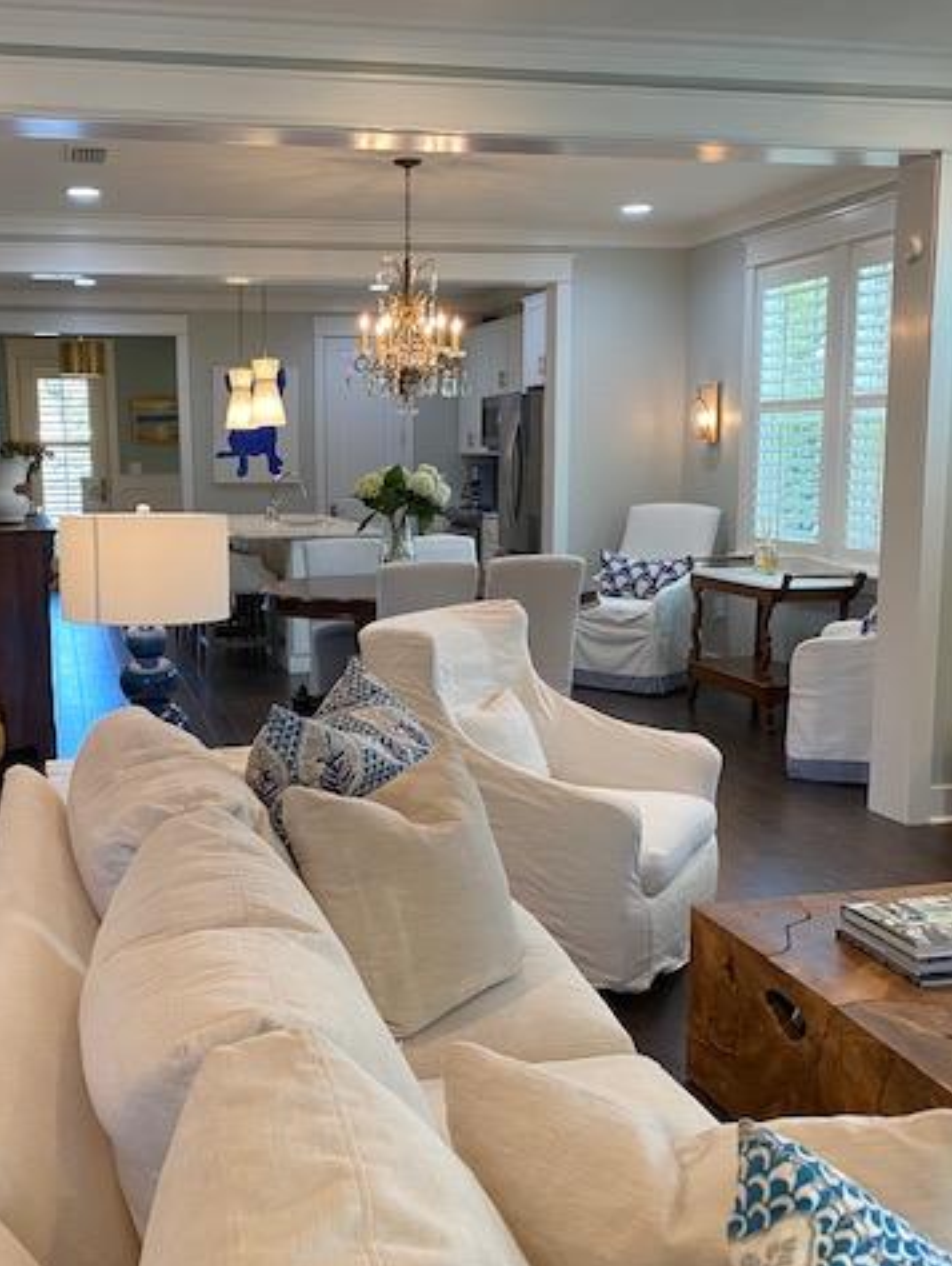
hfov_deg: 40.3
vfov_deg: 52.6
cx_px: 333
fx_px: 1282
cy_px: 634
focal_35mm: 35
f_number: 1.8
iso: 100
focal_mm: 4.25
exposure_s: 1/60
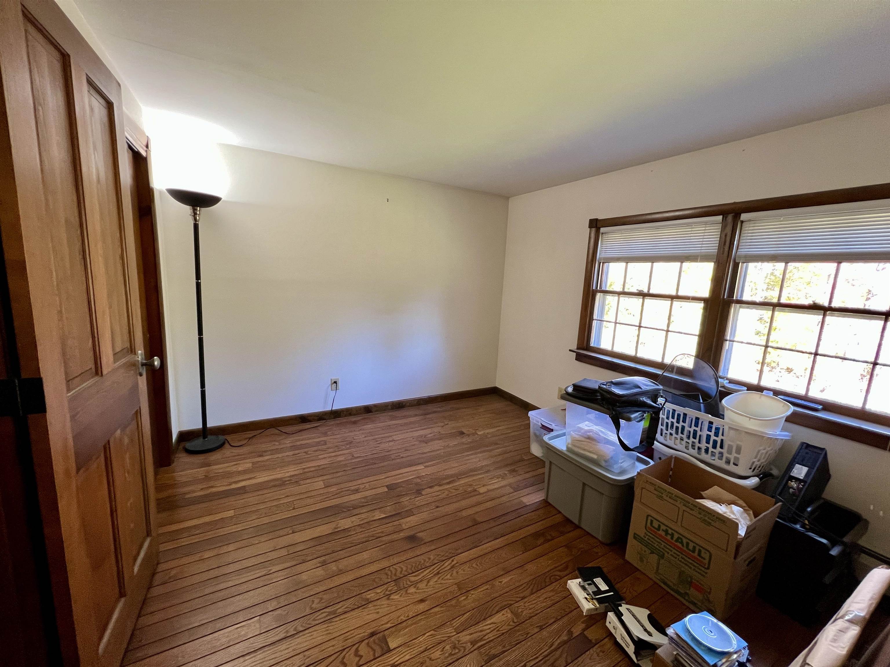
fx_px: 334
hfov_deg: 106.2
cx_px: 445
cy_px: 334
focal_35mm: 13
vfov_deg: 89.9
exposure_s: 1/60
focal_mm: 1.57
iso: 200
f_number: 1.8
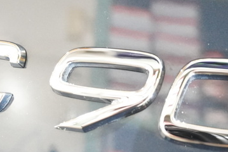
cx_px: 46
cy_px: 111
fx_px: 406
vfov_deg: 21.1
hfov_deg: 30.6
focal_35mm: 64
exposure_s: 1/30
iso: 2500
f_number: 3.5
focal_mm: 16
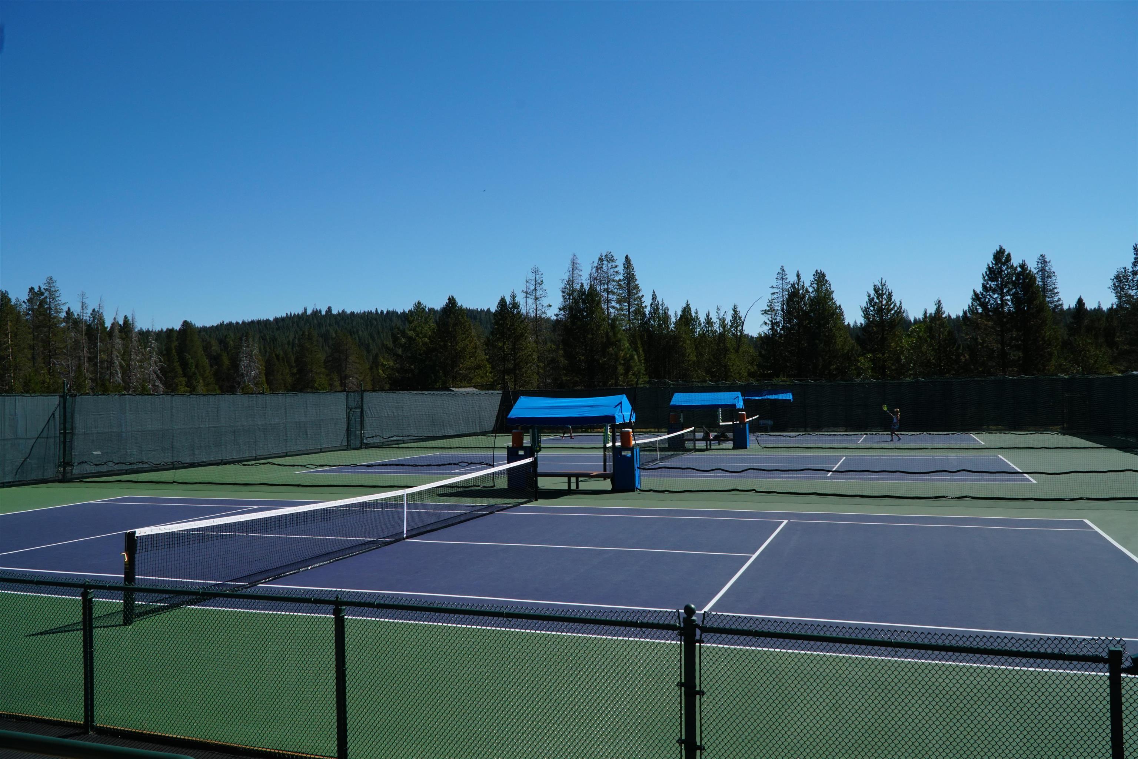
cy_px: 380
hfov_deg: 67.4
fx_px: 853
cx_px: 569
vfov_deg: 47.9
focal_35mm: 27
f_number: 16
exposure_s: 1/500
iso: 500
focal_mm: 18
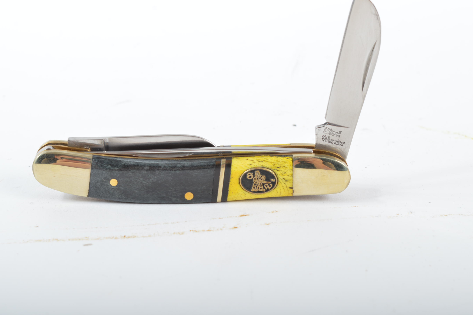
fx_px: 1202
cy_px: 145
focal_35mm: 92
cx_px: 225
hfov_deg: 22.3
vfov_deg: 14.9
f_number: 13
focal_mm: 55
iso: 100
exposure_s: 1/200
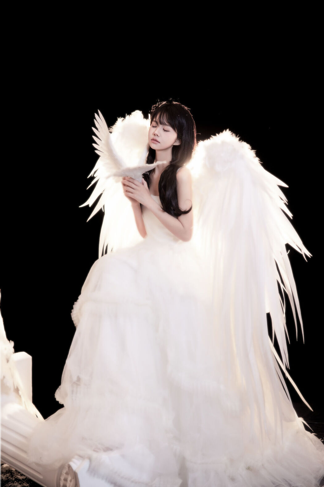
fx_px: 823
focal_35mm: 61
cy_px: 244
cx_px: 162
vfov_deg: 32.9
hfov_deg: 22.3
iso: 500
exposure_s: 1/160
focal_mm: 61
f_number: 2.8
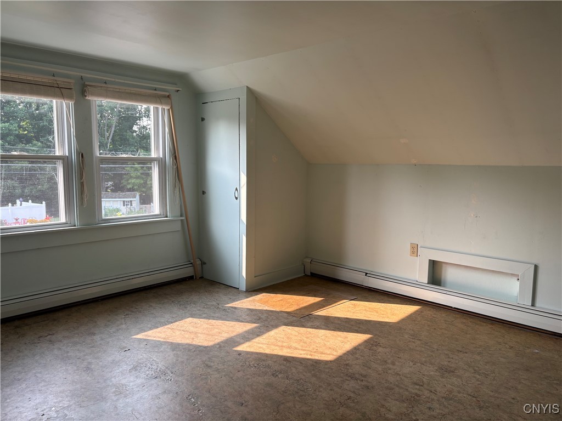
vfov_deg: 53.1
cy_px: 210
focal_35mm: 26
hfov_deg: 67.3
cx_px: 281
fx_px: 422
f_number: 1.6
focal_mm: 5.96
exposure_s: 1/174
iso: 40
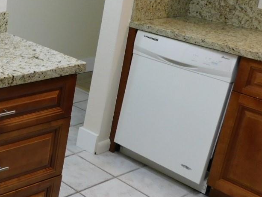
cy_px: 73
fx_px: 454
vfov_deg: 24.4
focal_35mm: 60
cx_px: -54
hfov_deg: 28.1
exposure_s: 1/30
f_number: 3
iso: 160
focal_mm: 4
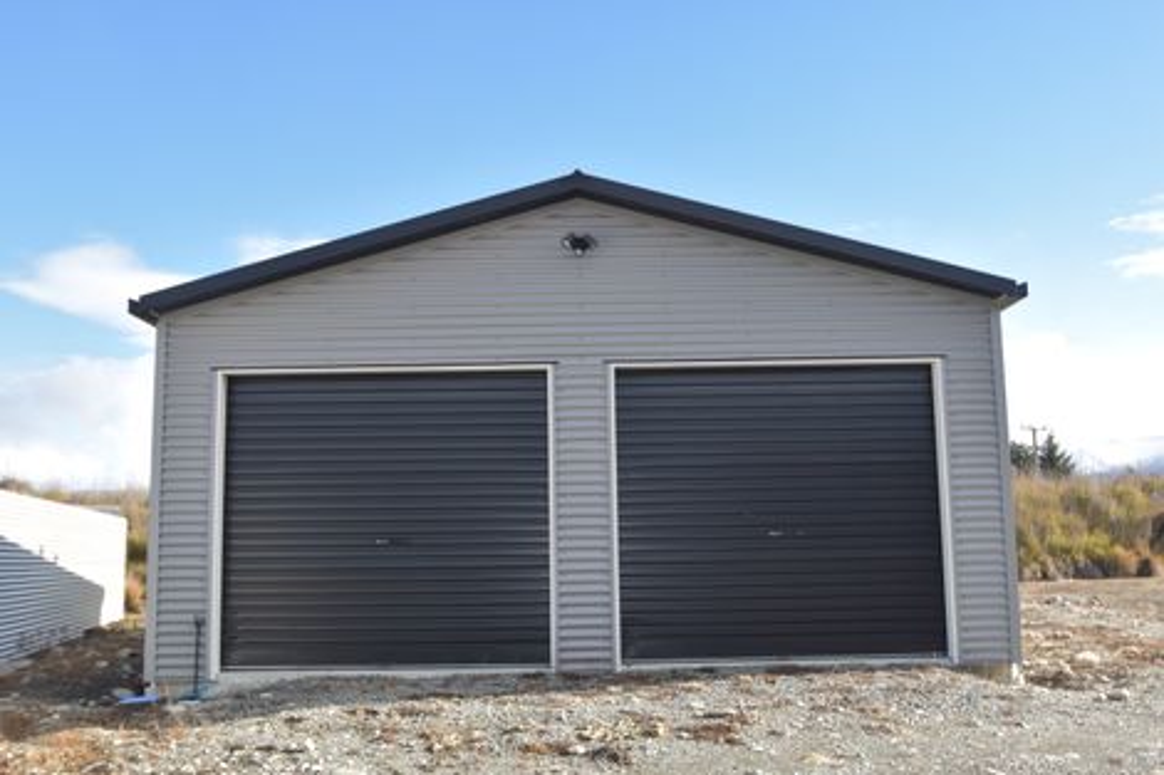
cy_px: 388
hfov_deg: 53.1
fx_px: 1164
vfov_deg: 36.8
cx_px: 582
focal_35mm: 36
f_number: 6.3
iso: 100
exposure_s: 1/200
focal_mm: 24
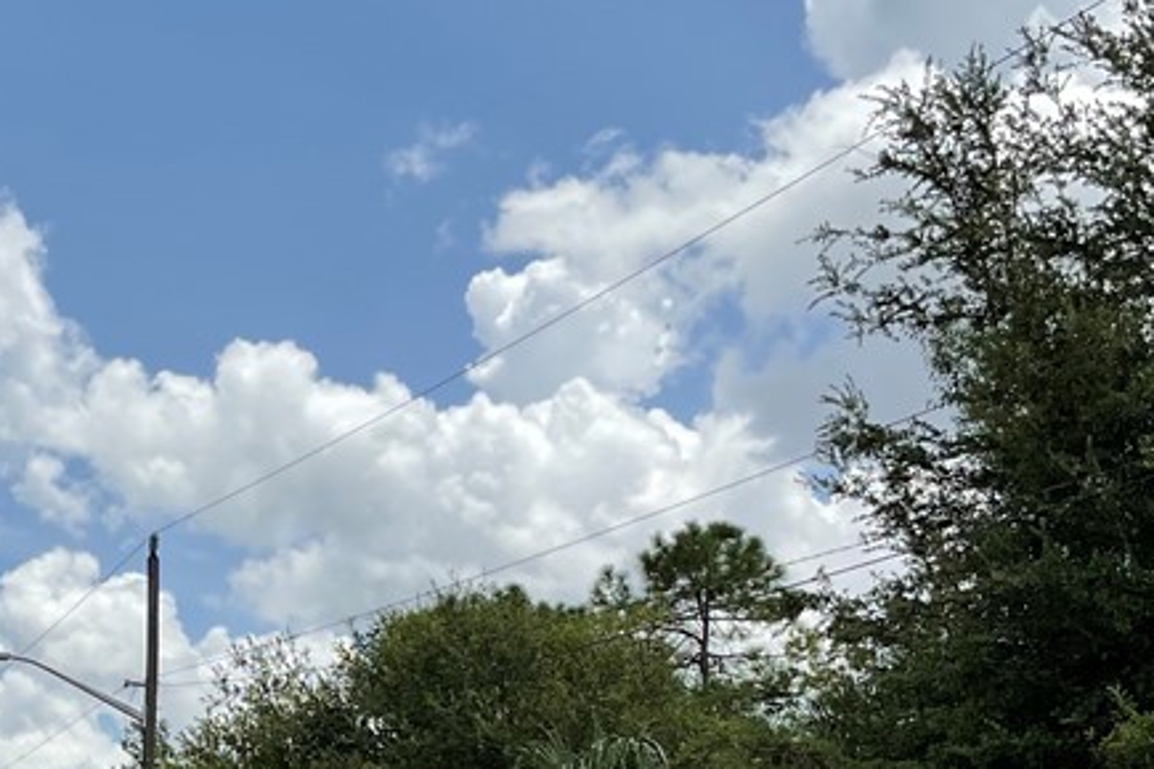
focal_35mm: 71
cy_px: 716
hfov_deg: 27.8
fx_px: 2276
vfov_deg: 18.8
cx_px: 196
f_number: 1.8
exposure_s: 1/2801
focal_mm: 3
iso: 16
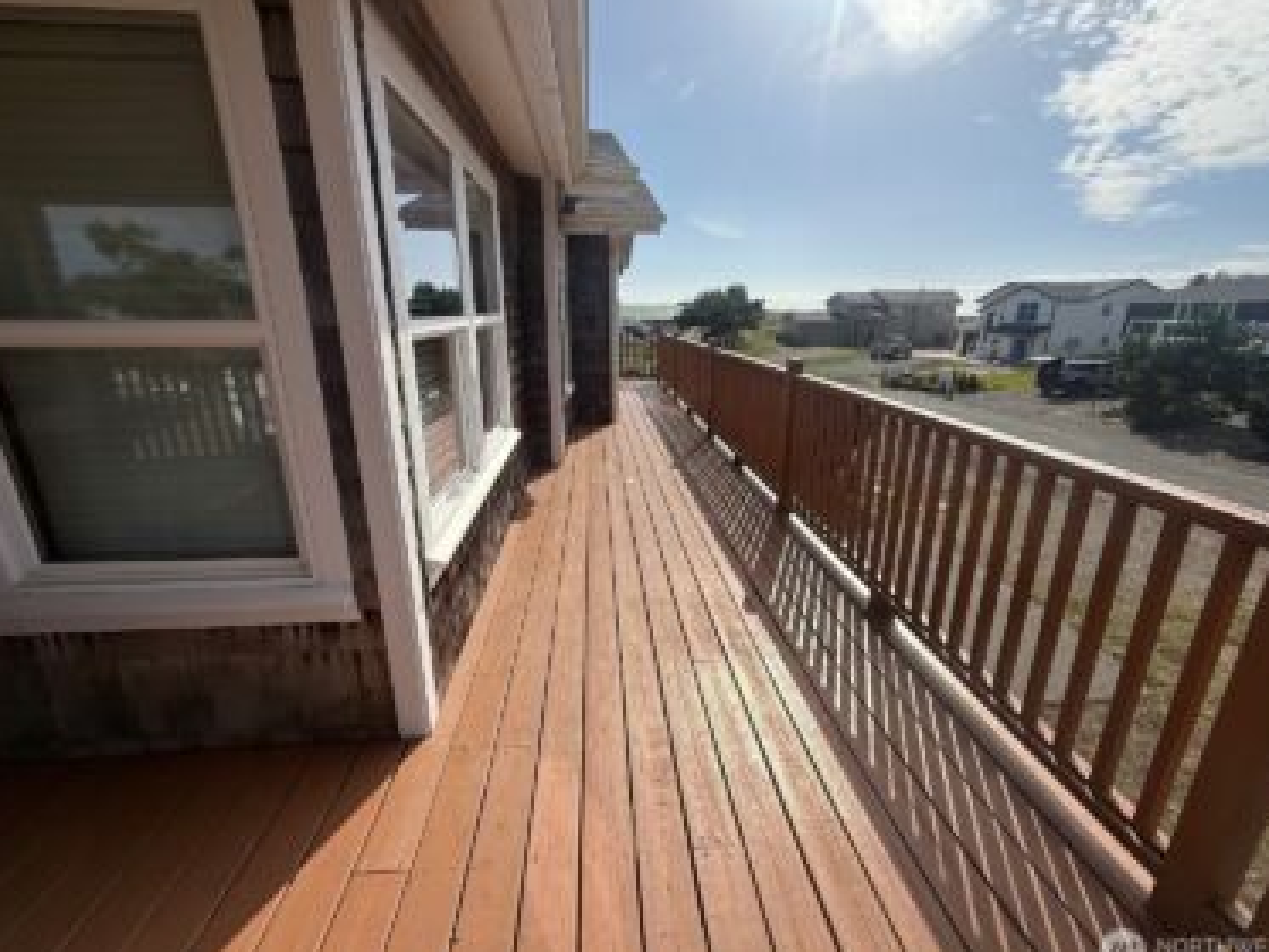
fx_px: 550
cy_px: 476
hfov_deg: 98.2
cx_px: 640
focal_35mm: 15
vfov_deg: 81.8
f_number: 2.2
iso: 50
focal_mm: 2.22
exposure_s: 1/3460
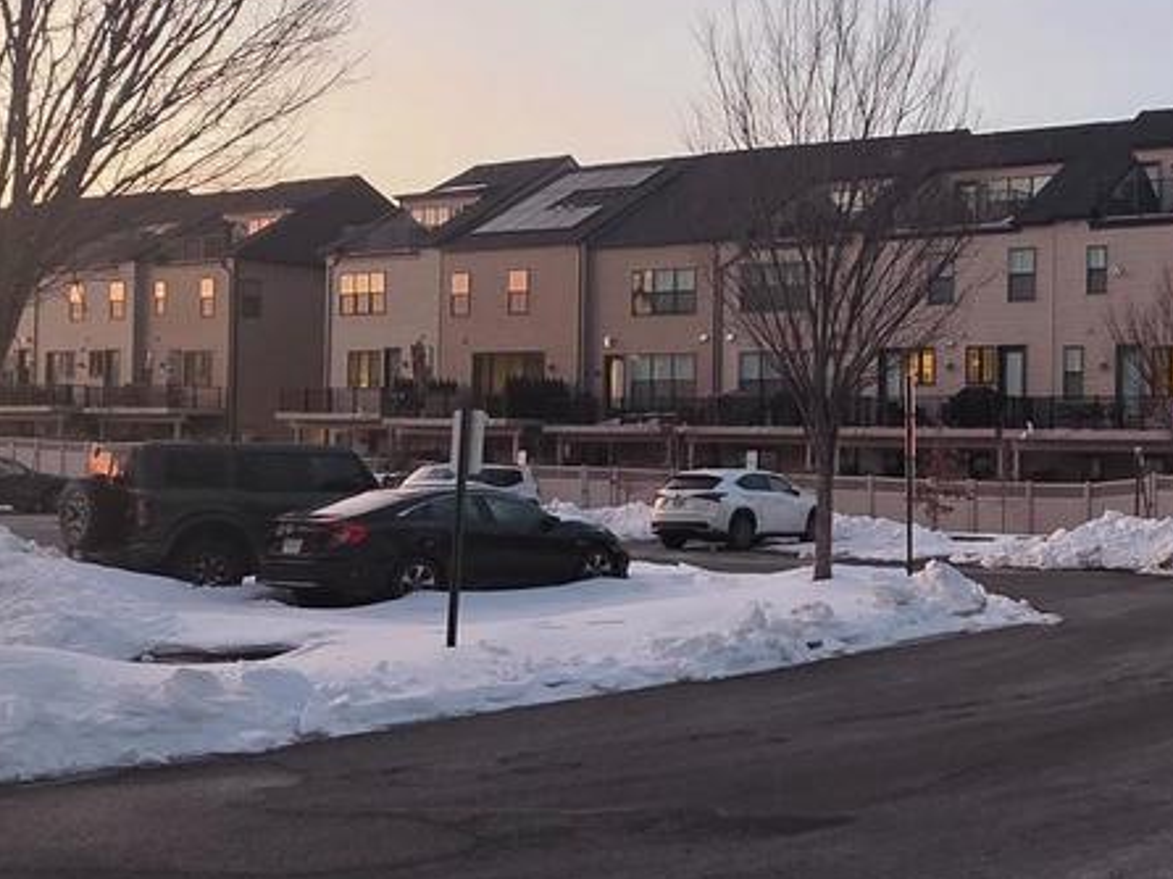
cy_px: 418
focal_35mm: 42
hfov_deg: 41.5
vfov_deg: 34.3
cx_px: 1044
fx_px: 1422
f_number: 1.9
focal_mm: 2.2
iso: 320
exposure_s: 1/60
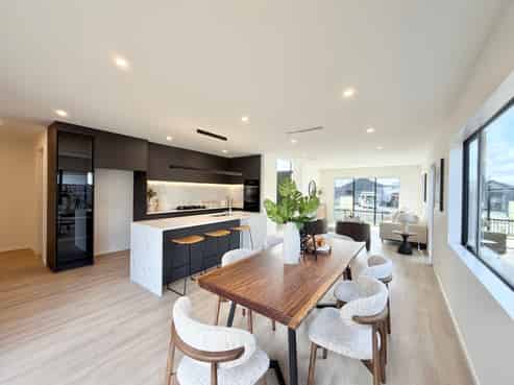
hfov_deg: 102.1
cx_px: 257
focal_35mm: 14
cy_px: 192
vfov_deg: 85.6
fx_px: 208
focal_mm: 2.22
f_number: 2.2
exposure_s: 1/153
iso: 40
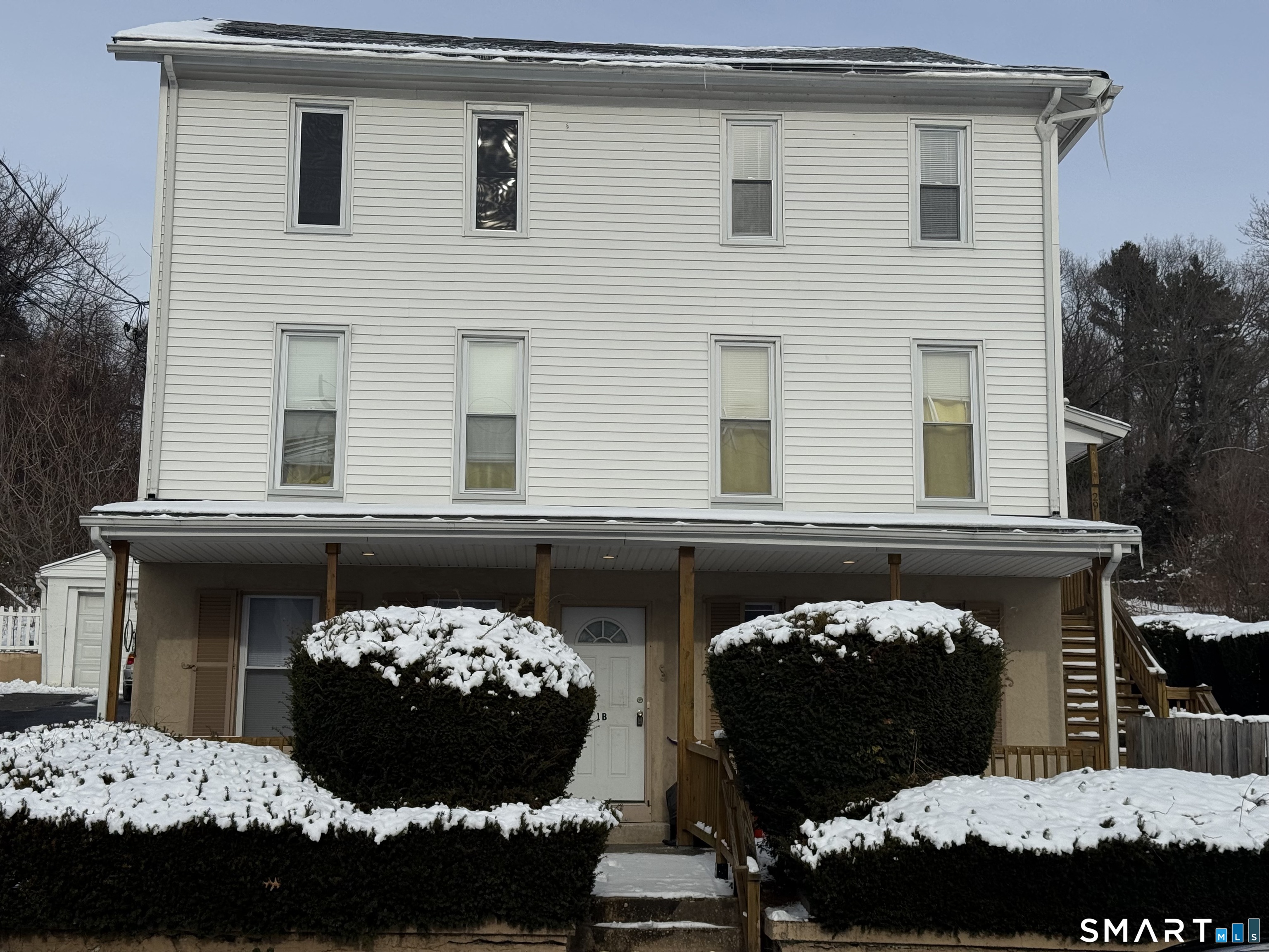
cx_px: 634
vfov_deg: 30.3
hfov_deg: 39.7
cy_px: 476
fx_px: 1760
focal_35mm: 48
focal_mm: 6.76
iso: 64
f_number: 1.78
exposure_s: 1/6410
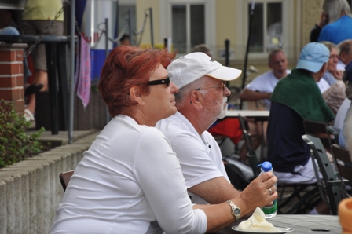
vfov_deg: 8.7
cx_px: 176
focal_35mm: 158
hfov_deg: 13.0
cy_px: 117
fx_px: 1539
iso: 200
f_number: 8
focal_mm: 105
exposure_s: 1/200
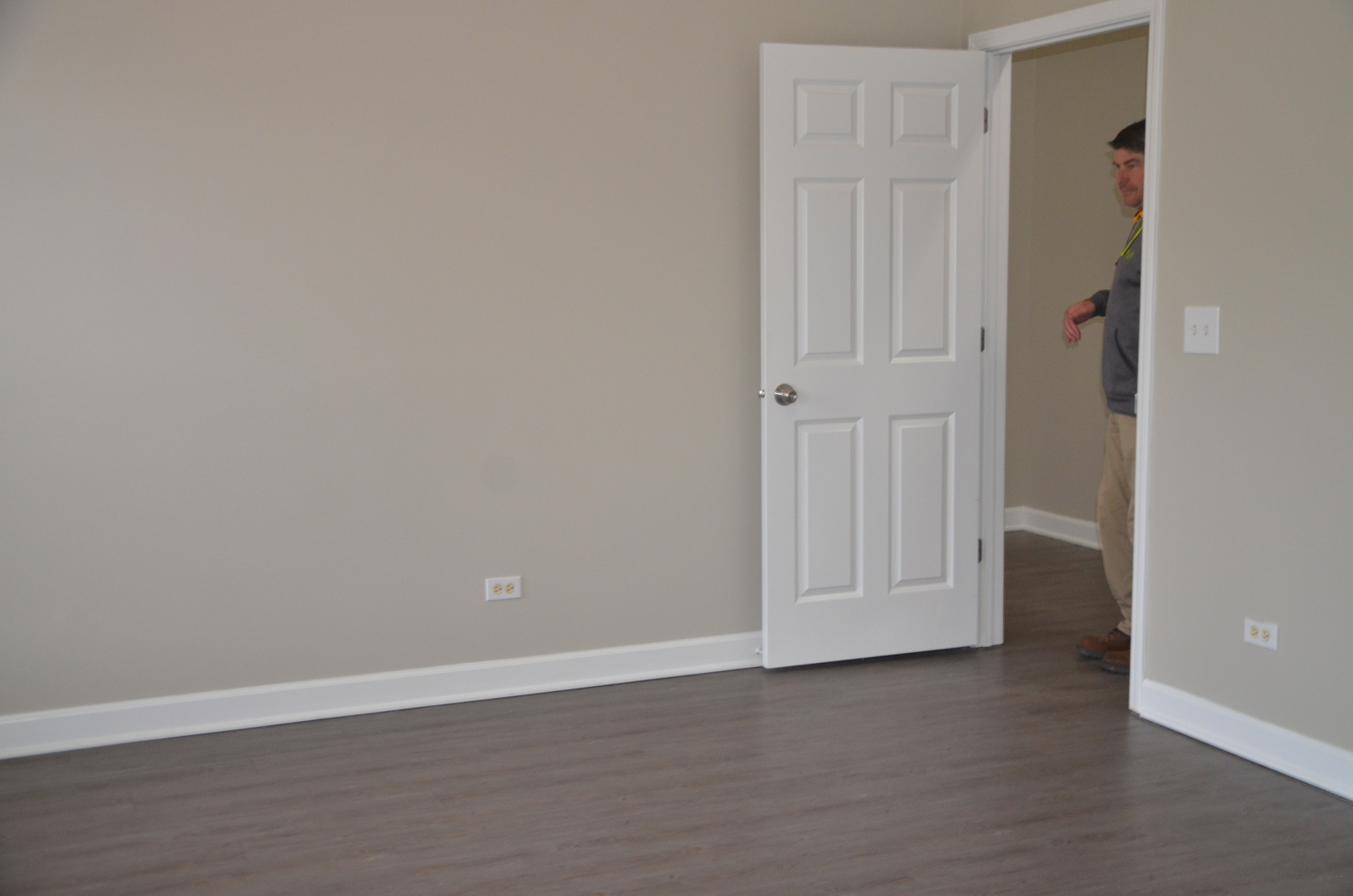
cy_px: 448
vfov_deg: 34.1
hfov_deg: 49.6
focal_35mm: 39
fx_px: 1463
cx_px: 676
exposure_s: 1/60
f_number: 4
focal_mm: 26
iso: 800
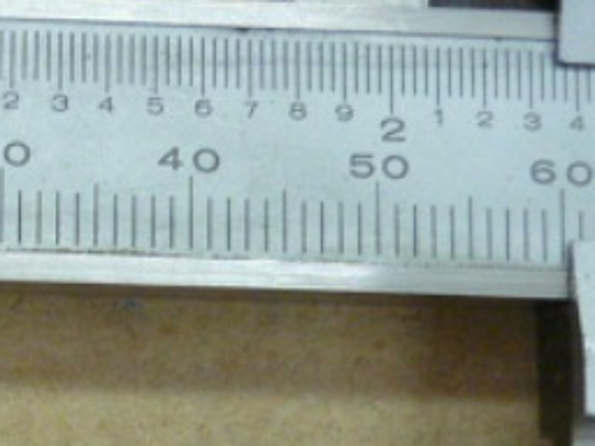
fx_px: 1770
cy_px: 504
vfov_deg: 14.0
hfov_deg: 18.4
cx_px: -51
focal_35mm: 103
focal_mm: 5.5
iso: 400
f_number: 2.8
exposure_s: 1/20
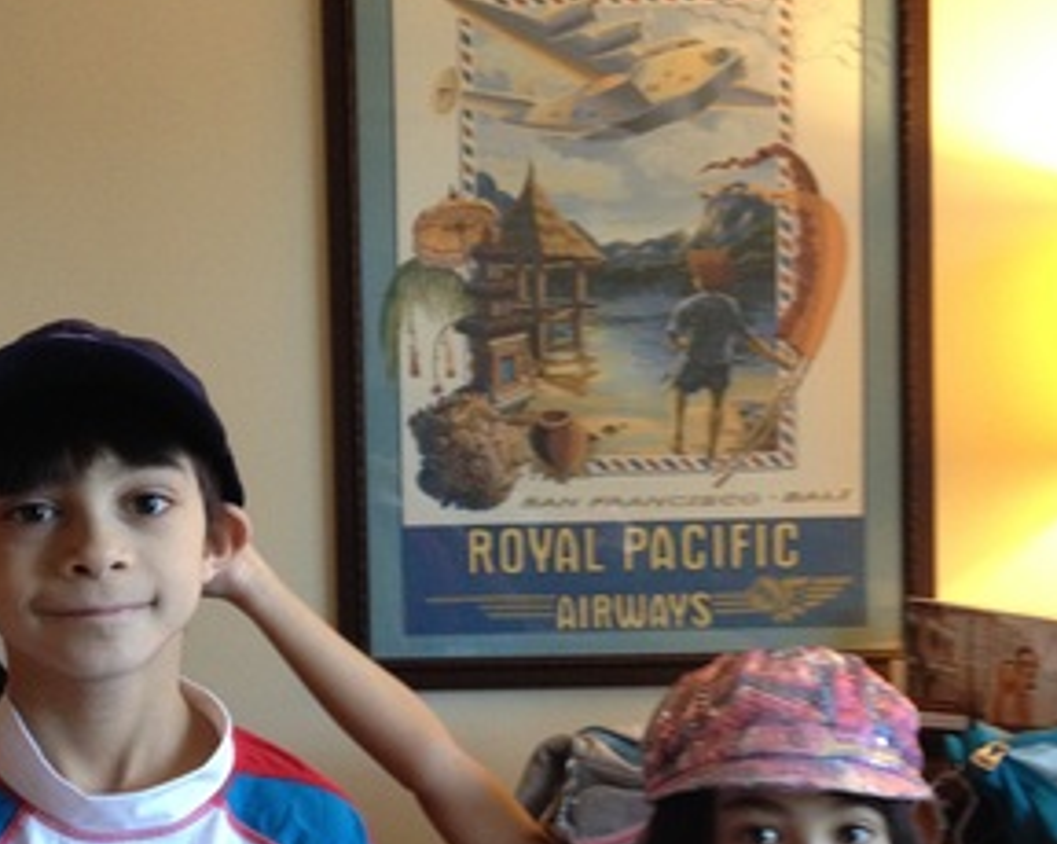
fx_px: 1782
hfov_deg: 33.0
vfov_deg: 26.6
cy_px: 477
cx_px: 470
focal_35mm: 57
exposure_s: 1/20
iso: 250
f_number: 2.4
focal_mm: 4.28
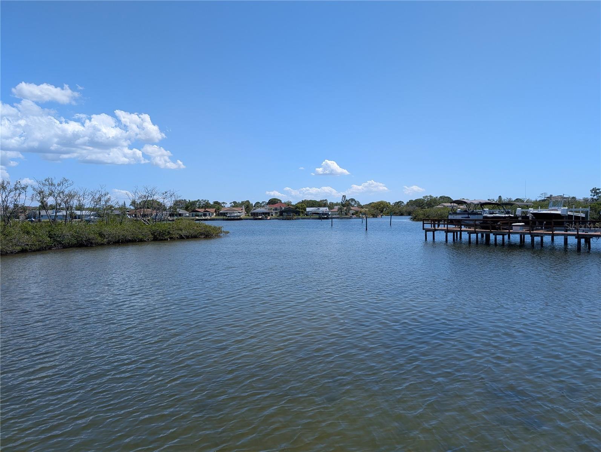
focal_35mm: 24
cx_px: 300
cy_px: 226
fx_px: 417
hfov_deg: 71.5
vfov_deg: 56.9
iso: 22
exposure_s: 1/1443
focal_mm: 6.9
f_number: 1.68
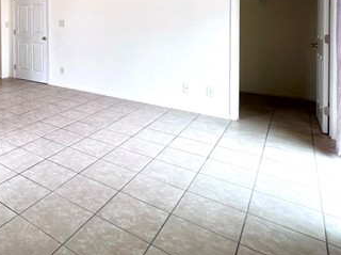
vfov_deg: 47.7
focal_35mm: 26
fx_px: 256
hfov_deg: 55.8
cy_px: 27
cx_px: 19
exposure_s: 1/99
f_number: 1.8
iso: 40
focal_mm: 1.57
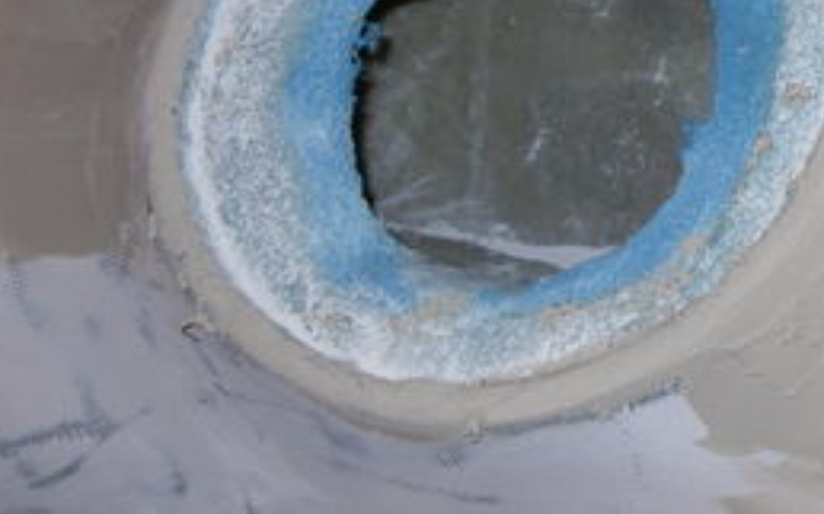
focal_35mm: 92
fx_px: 2065
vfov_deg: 14.1
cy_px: 118
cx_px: 897
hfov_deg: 21.5
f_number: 3.5
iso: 80
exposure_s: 1/45
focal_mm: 6.3
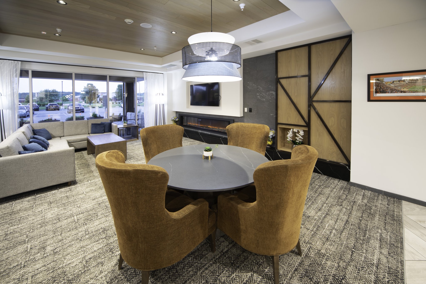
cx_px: 213
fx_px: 154
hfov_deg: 108.3
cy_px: 142
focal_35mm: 13
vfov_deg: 85.4
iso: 100
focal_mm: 13
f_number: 4.8
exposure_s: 1/1.25
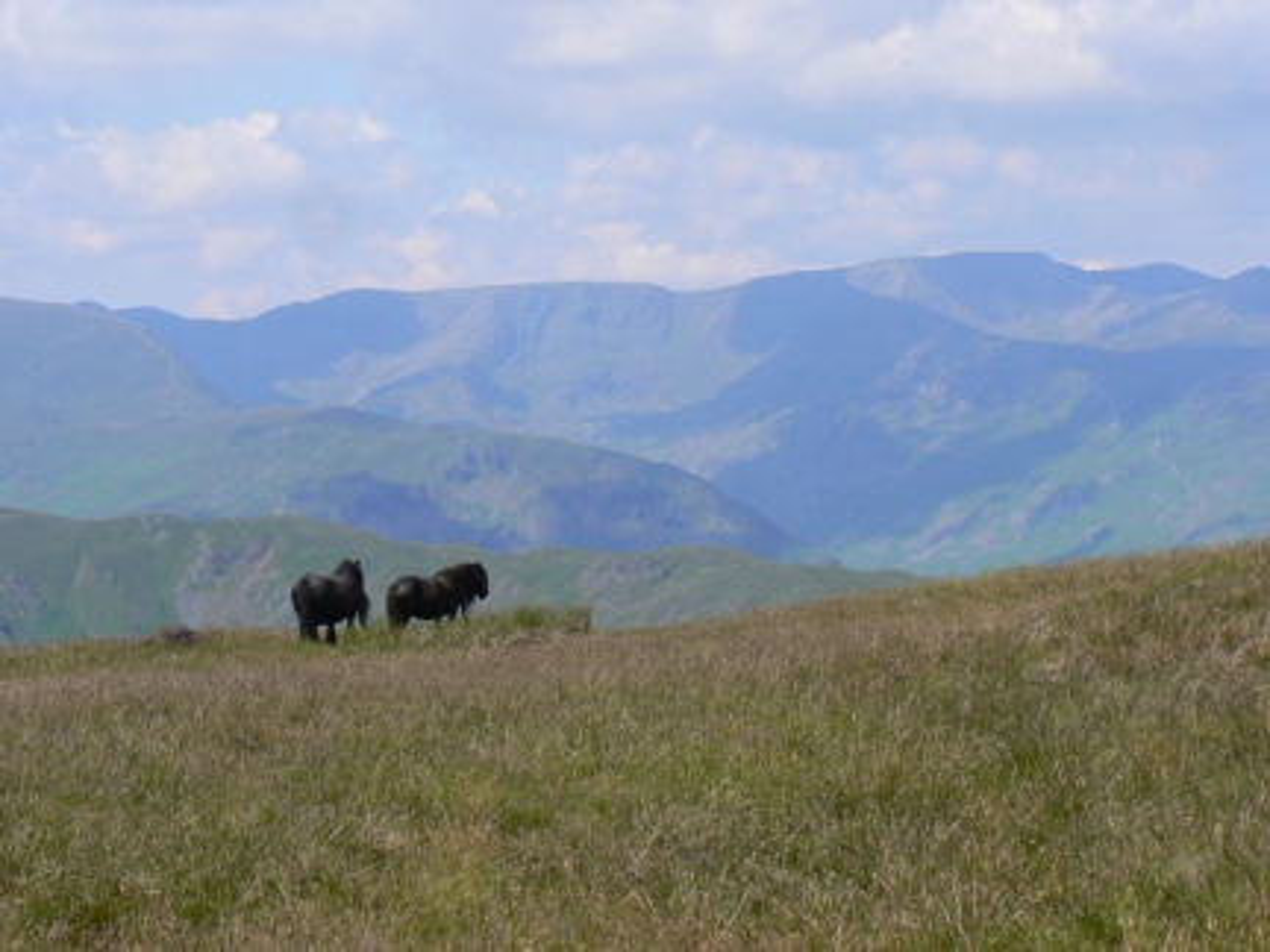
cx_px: 635
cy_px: 476
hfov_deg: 15.5
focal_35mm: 127
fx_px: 4659
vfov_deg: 11.7
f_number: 7.1
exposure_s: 1/400
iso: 80
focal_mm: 21.2
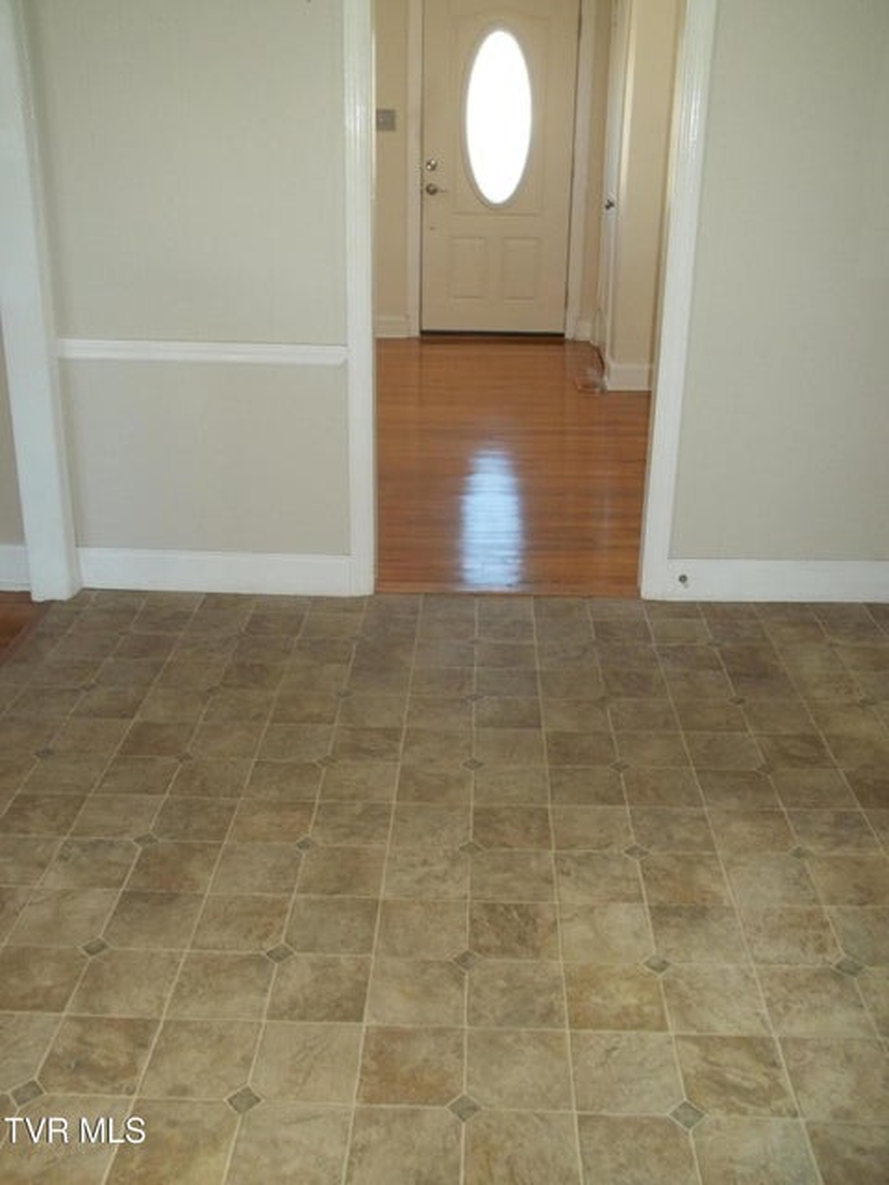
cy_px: 592
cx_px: 444
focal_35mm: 33
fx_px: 1130
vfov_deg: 55.4
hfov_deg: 42.9
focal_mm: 5.9
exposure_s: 1/30
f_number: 3.3
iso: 160
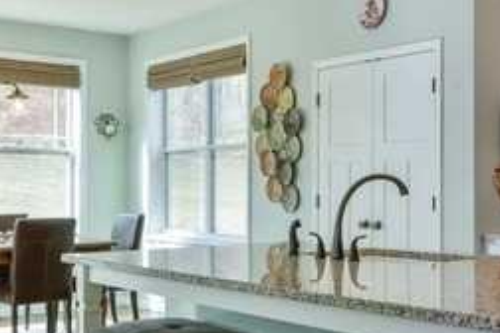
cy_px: 176
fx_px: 792
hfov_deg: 33.0
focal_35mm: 57
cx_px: 463
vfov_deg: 23.8
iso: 200
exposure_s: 1/10
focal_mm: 16
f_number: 9
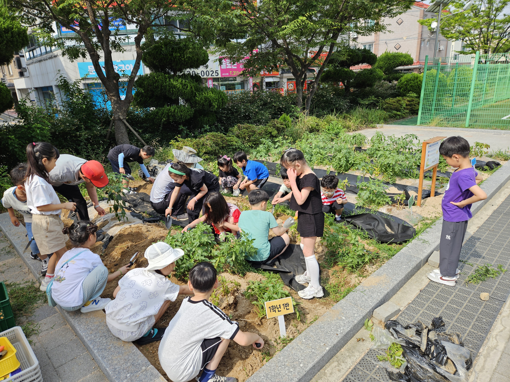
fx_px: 339
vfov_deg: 58.9
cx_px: 255
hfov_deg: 73.9
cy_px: 191
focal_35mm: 23
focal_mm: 5.4
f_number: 1.8
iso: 25
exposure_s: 1/728
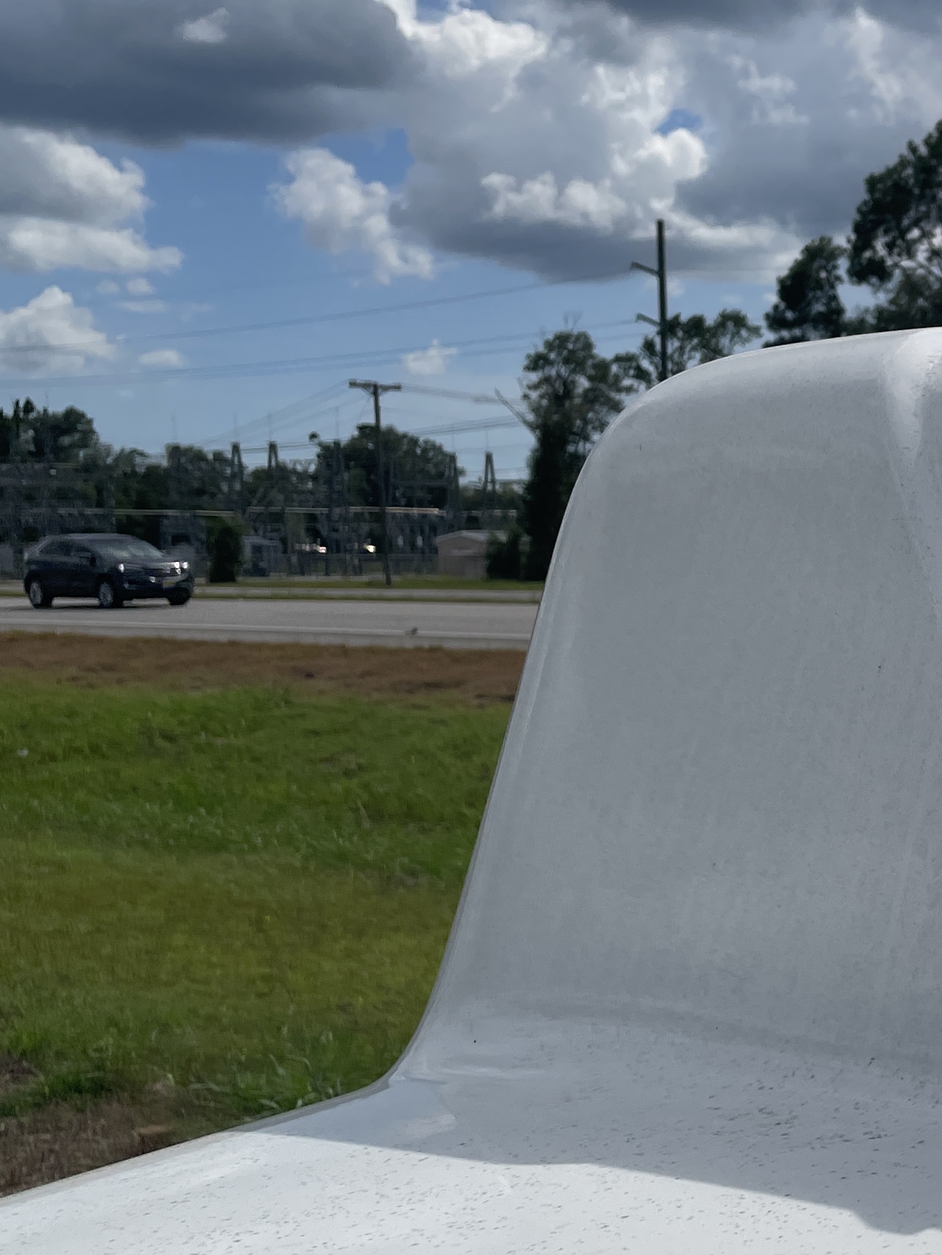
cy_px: 765
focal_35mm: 58
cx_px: 1189
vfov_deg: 33.1
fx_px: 2104
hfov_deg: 22.8
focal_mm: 4.2
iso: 32
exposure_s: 1/13333
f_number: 1.6
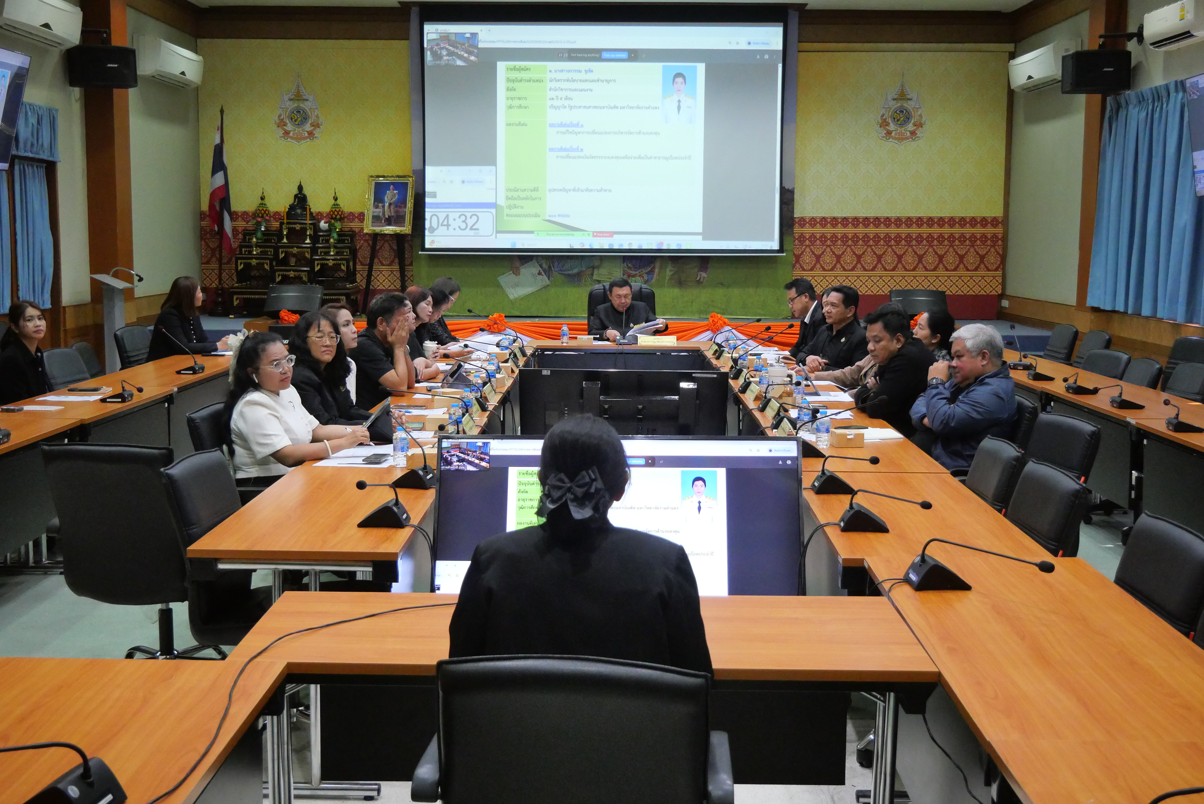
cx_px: 602
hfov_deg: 43.6
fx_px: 1506
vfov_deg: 29.9
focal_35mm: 45
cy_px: 402
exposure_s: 1/160
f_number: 4.2
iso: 3200
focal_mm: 22
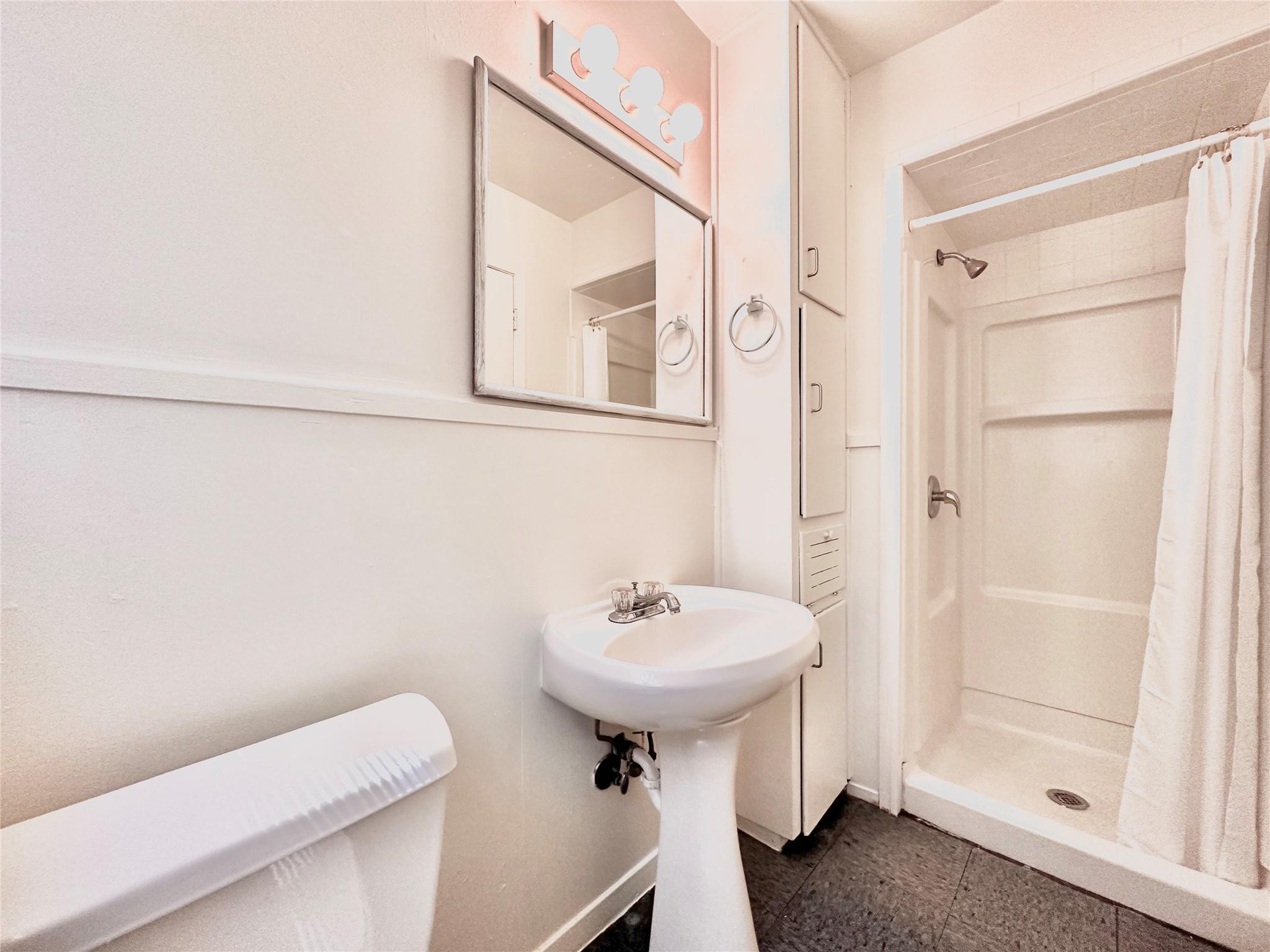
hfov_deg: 102.1
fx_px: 514
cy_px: 476
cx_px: 635
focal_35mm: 14
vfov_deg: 85.7
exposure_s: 1/120
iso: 250
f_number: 2.2
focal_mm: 2.22
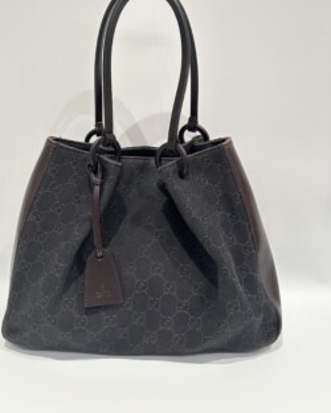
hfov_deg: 44.6
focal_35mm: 33
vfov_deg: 53.1
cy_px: 135
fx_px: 404
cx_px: 155
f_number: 1.78
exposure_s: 1/50
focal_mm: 6.86
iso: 125
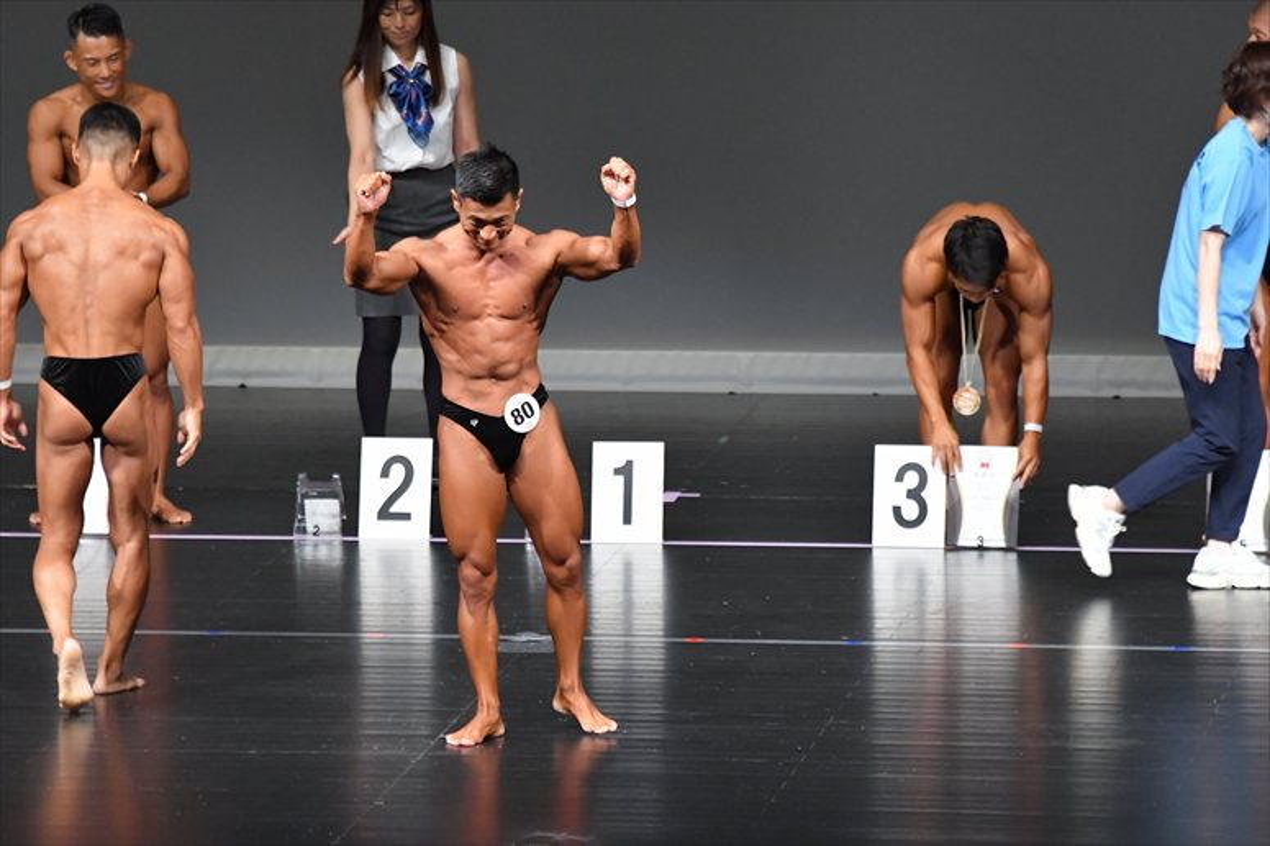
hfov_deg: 6.9
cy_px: 423
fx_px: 10578
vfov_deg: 4.6
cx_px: 635
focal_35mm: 300
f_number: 5.6
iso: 5000
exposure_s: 1/400
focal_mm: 200
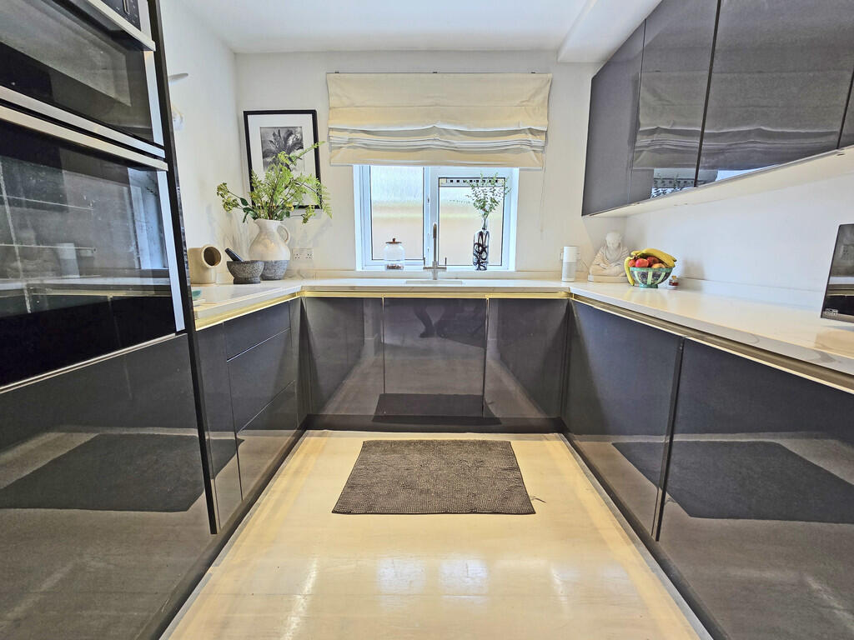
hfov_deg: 106.2
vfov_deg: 89.9
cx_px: 427
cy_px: 320
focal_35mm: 13
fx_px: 321
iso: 100
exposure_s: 1/50
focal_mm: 2.2
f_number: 2.2
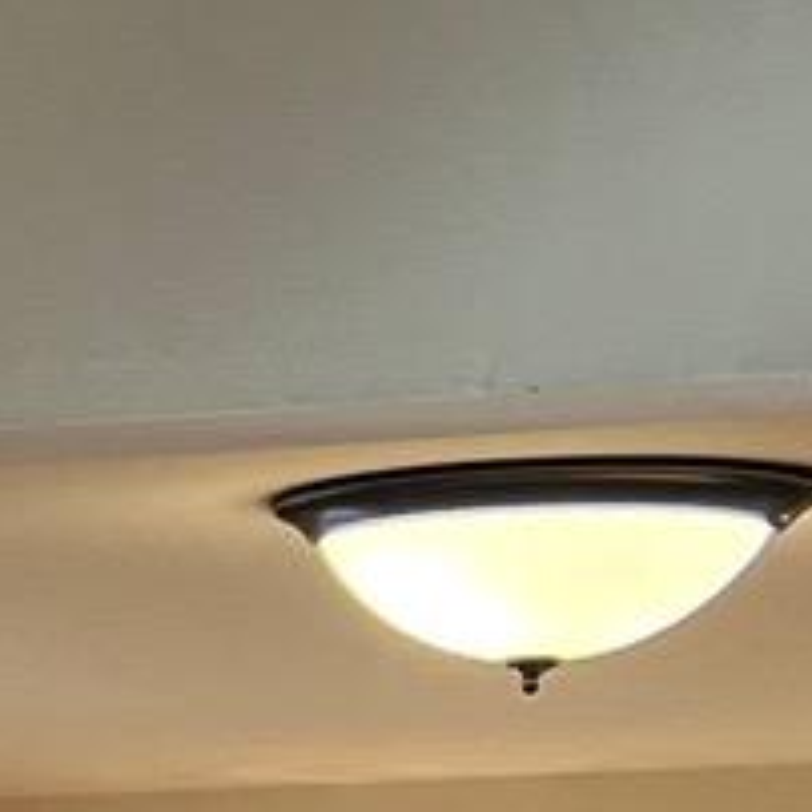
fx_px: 6184
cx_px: -1873
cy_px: 2496
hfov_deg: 6.6
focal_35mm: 233
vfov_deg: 6.7
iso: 64
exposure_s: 1/120
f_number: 1.5
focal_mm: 5.7
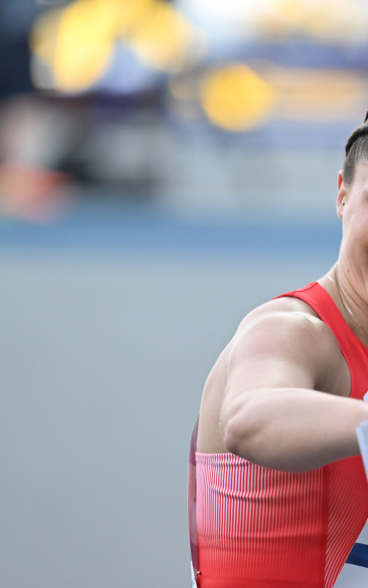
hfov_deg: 2.1
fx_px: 9833
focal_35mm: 613
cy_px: 294
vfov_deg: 3.4
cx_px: 347
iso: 1800
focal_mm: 400
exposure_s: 1/2000
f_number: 4.5
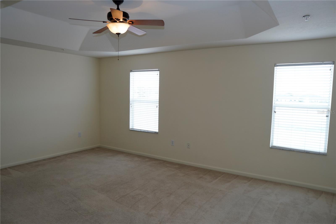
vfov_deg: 53.1
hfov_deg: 73.8
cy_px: 112
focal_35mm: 24
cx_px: 168
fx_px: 224
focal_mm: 16
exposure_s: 1/50
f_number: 2.5
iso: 100
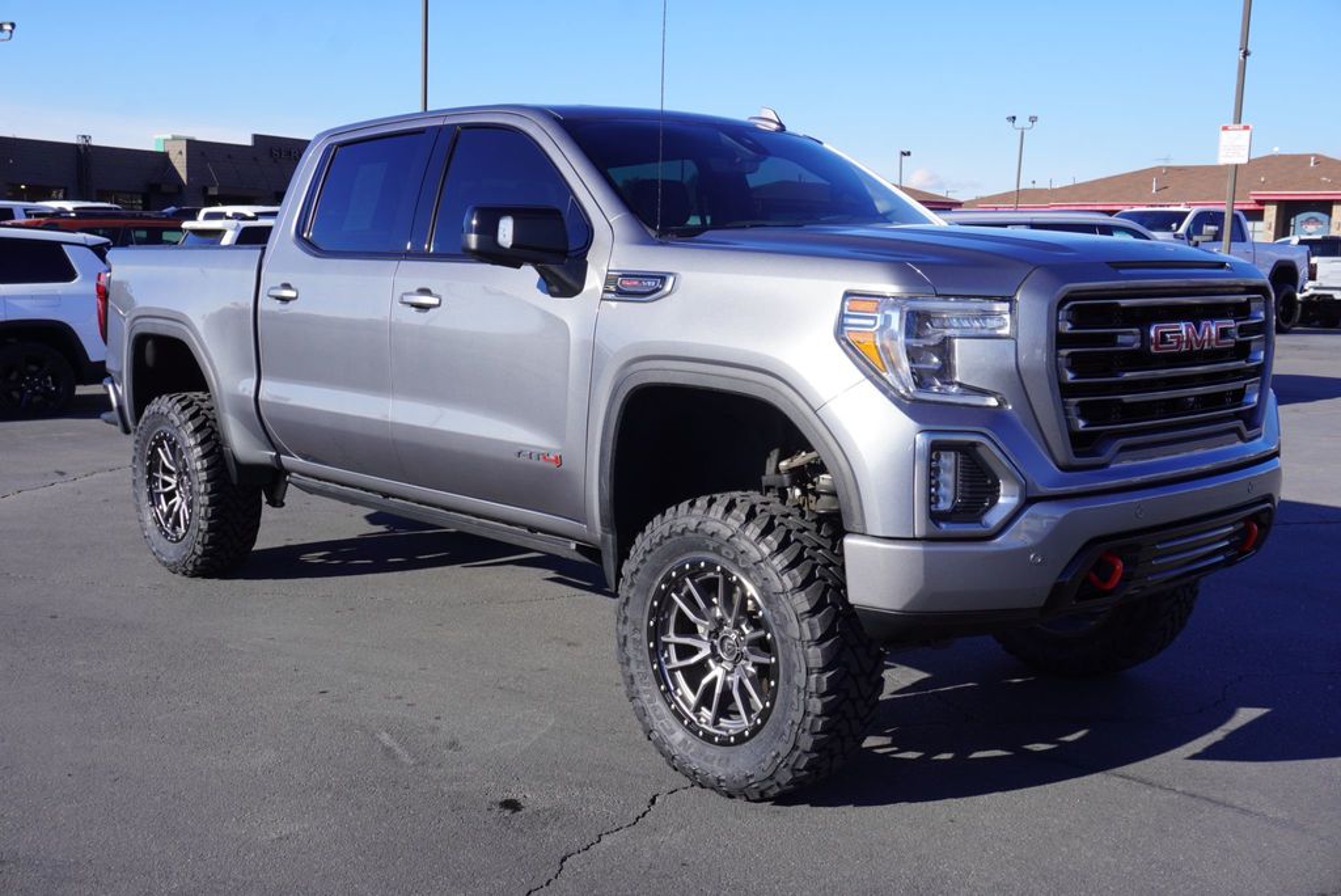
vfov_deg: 35.5
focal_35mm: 38
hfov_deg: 51.3
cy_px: 448
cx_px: 670
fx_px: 1398
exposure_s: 1/125
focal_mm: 25
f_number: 9
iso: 100
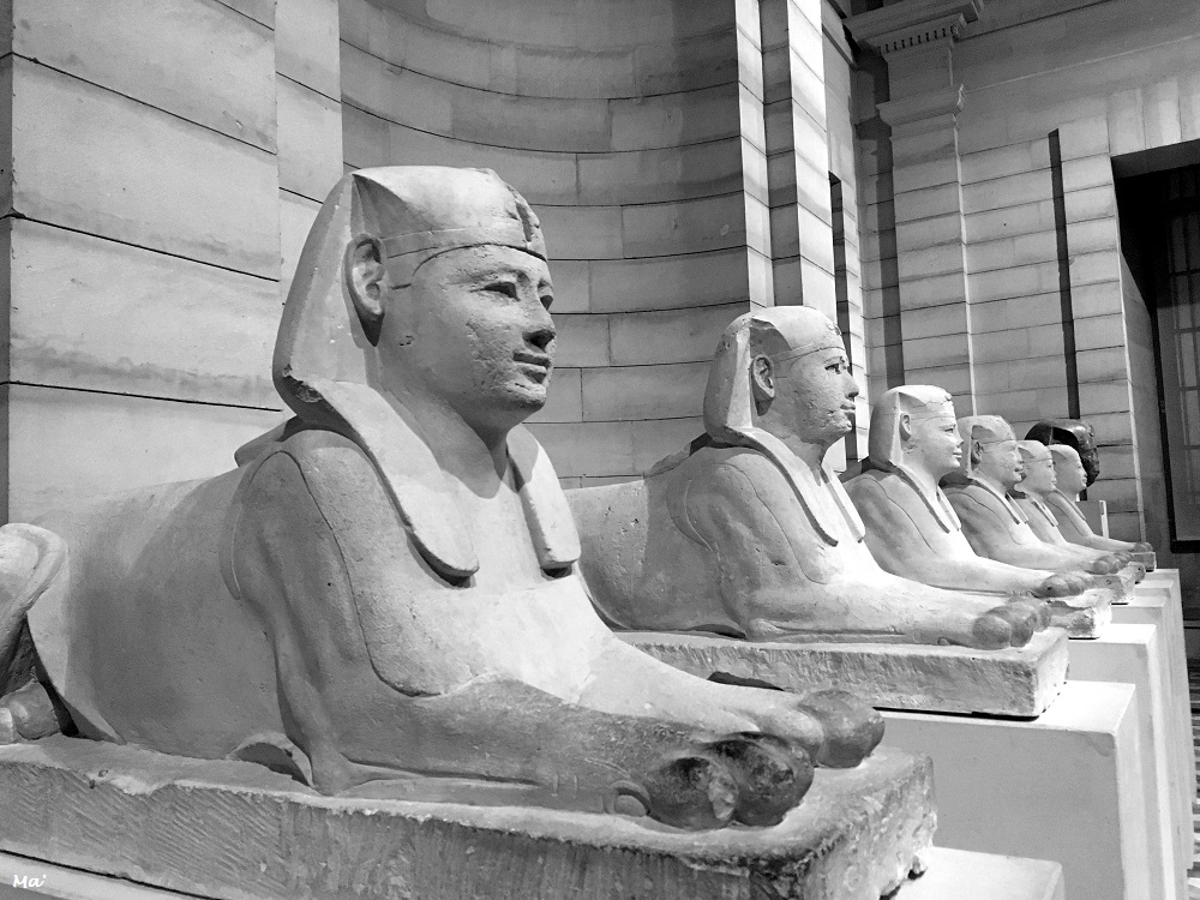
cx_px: 600
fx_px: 1005
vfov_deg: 48.2
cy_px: 450
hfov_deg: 61.7
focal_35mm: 29
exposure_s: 1/17
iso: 250
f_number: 2.2
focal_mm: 4.15
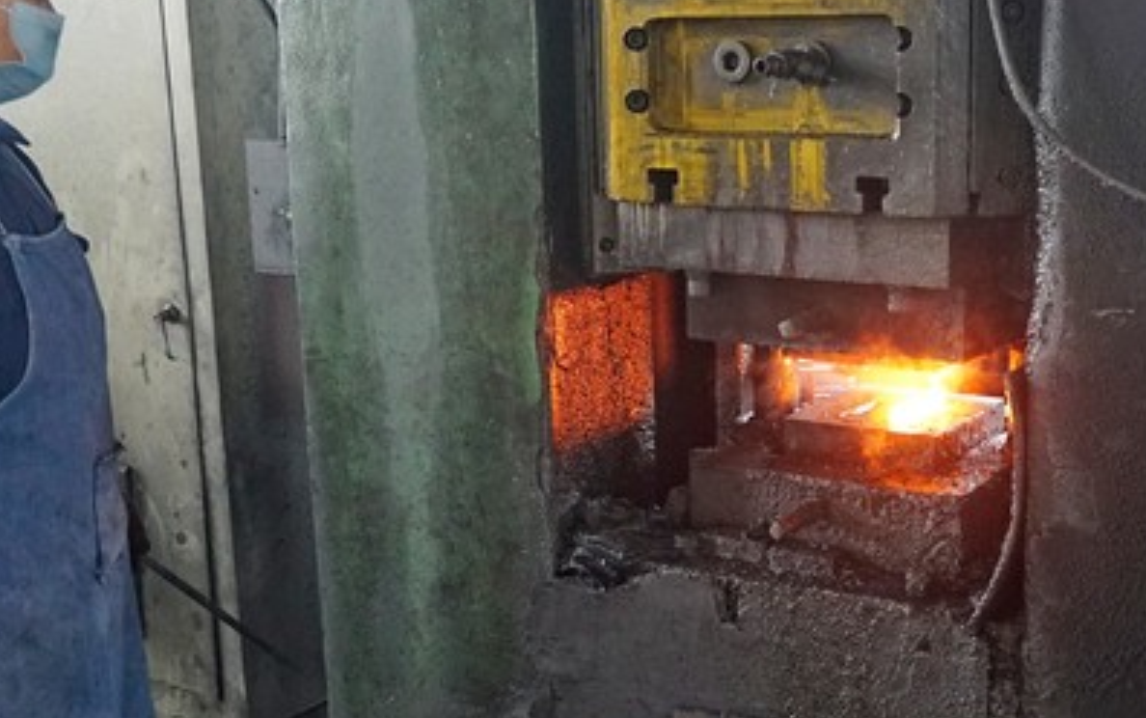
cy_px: 347
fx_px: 1375
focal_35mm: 44
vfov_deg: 29.3
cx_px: 631
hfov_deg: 45.2
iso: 12800
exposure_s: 1/125
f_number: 4
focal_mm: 38
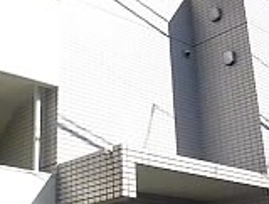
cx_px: 111
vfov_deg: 22.0
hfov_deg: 28.8
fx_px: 522
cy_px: 68
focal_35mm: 67
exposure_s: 1/1600
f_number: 9
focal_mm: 4.5
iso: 1600
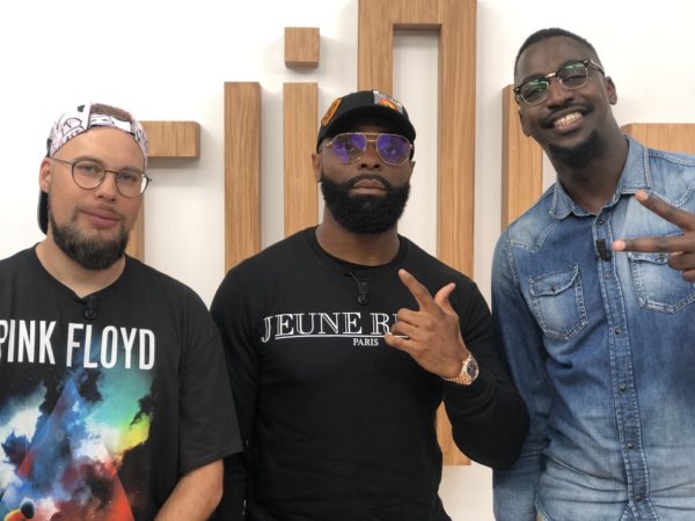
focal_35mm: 57
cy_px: 260
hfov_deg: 33.8
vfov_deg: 25.7
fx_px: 1144
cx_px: 348
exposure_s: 1/35
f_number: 2.8
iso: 20
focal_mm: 6.6
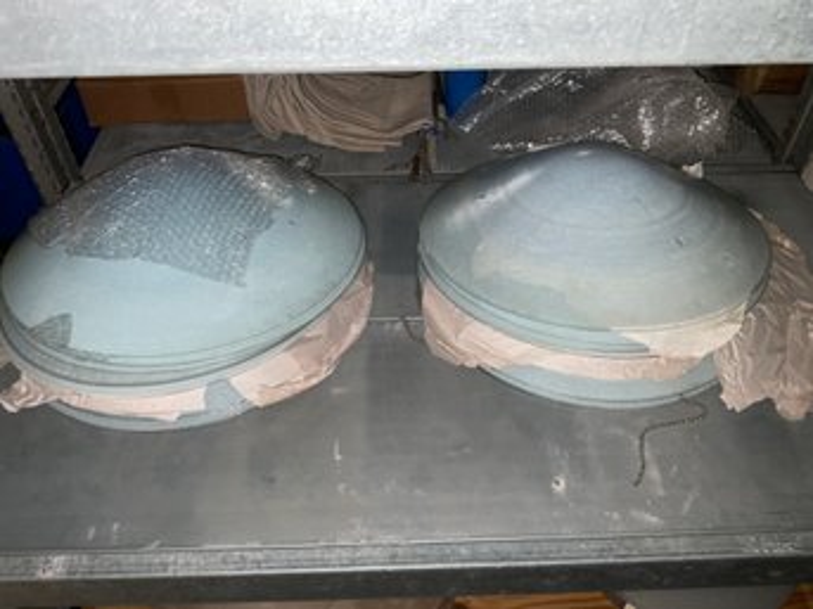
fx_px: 681
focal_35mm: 29
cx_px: 406
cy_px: 304
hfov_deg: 61.7
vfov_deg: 48.2
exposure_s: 1/33
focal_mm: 3
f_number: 1.8
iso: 32
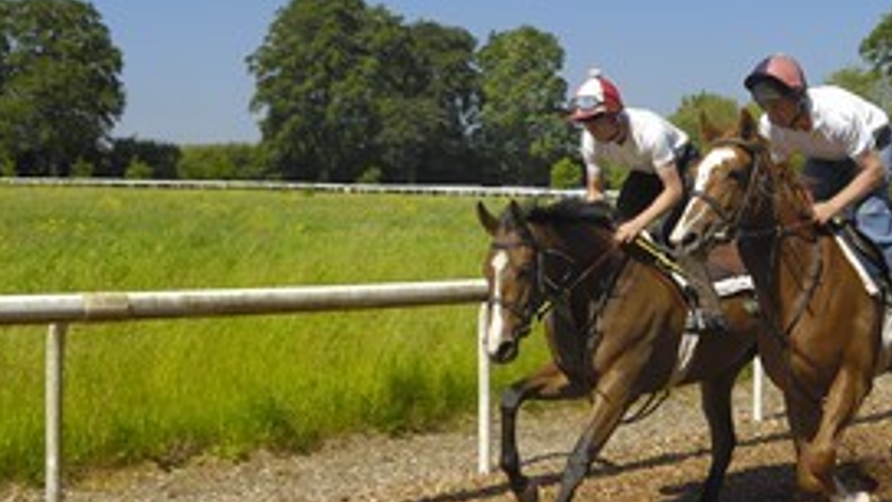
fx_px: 1438
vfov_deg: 19.8
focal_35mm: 61
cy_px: 223
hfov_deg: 34.4
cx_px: 425
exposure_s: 1/640
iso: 100
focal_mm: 25
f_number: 4.5
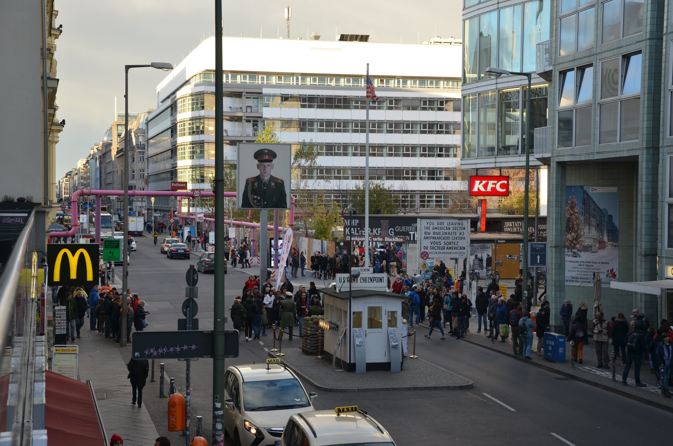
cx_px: 336
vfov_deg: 21.5
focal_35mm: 63
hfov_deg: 32.0
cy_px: 223
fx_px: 1175
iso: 200
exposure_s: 1/200
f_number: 6.3
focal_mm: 42
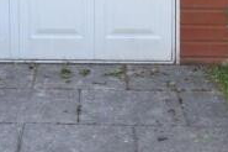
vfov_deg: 11.4
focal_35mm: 117
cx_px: -34
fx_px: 740
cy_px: -43
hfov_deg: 16.9
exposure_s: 1/125
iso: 250
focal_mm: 22
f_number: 5.6
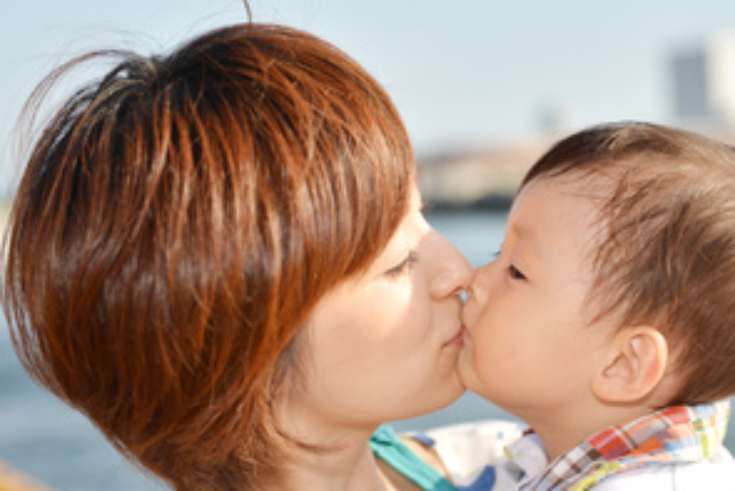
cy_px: 293
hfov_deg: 25.6
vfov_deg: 17.3
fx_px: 1614
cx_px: 461
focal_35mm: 79
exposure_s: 1/2000
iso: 100
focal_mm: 55
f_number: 2.8
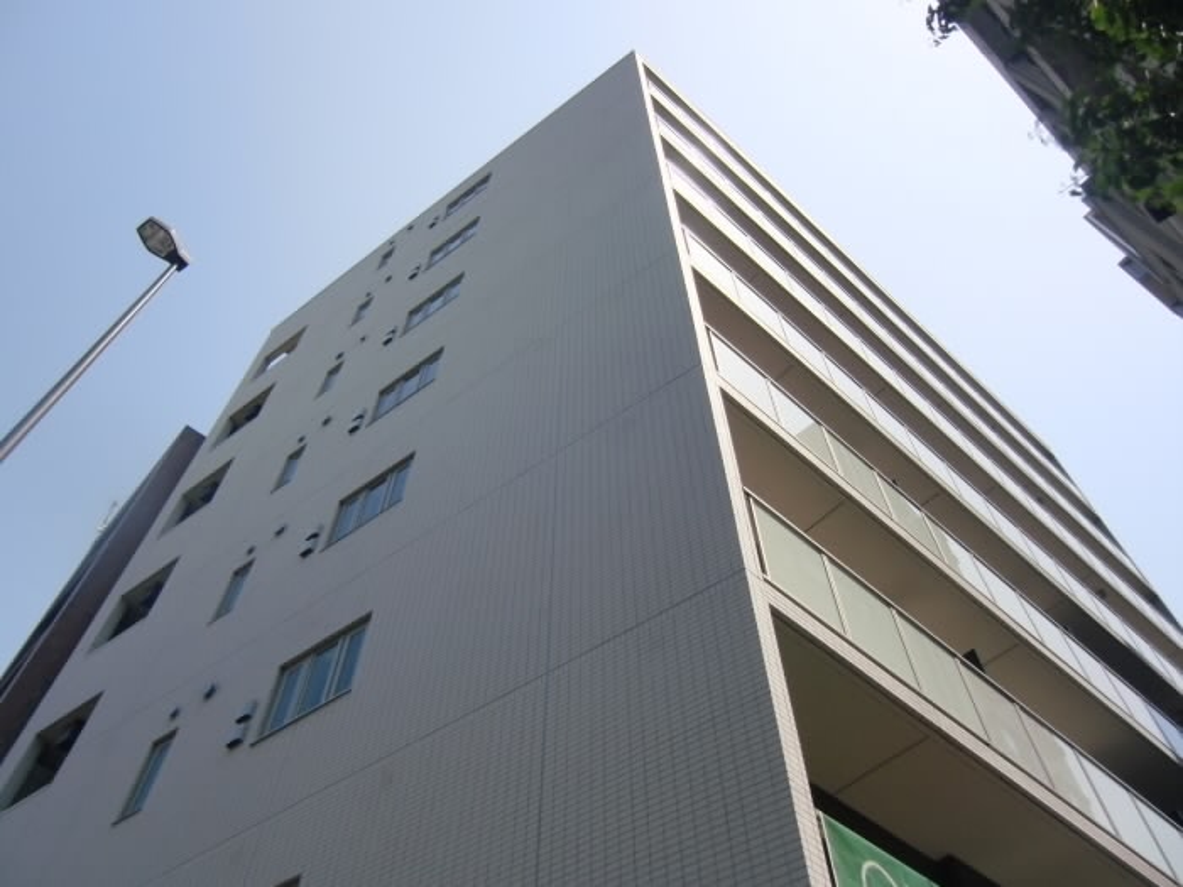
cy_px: 444
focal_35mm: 24
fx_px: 820
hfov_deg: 71.6
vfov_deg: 56.8
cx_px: 592
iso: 100
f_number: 3.2
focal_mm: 4.3
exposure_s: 1/1000
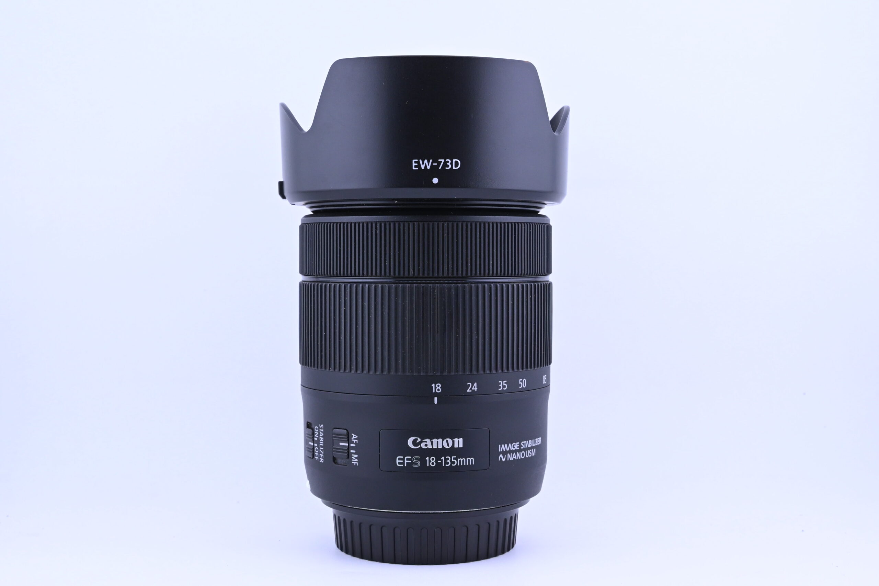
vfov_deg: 26.5
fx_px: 1245
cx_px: 440
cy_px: 293
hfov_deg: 38.9
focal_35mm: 51
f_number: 11
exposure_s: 1/160
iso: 640
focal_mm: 34
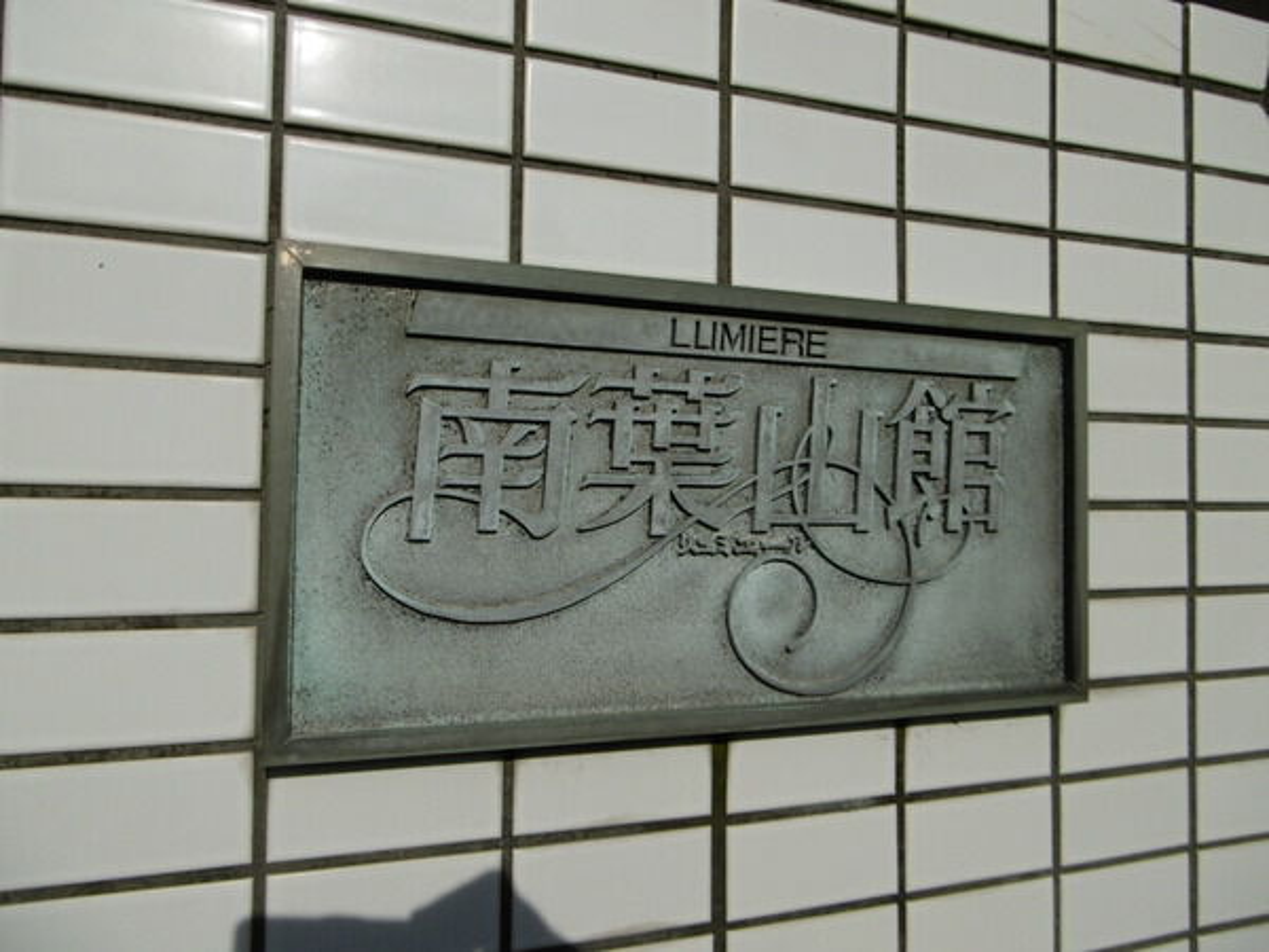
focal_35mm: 24
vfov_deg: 56.8
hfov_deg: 71.6
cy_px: 476
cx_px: 634
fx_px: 880
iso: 100
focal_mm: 4.3
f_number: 7.8
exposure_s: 1/640
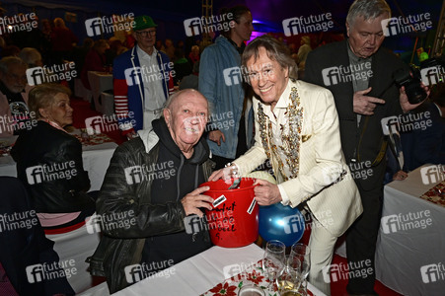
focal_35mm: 24
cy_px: 148
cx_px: 222
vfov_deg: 53.1
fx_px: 296
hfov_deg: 73.8
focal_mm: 24
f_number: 5.6
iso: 2000
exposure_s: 1/200
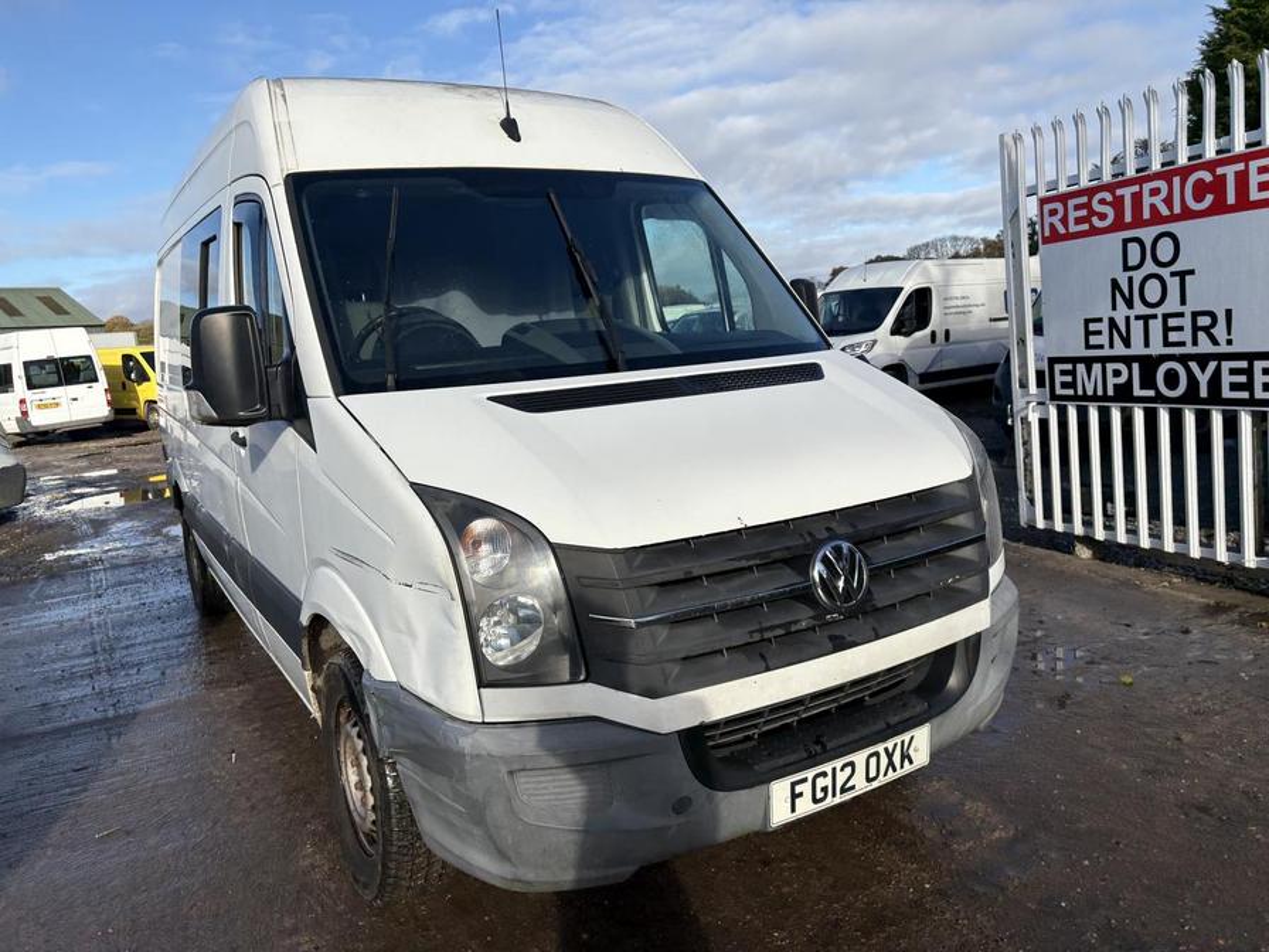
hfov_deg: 67.3
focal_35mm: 26
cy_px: 476
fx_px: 953
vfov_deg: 53.1
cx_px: 634
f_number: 1.6
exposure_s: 1/3448
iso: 50
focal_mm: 5.96
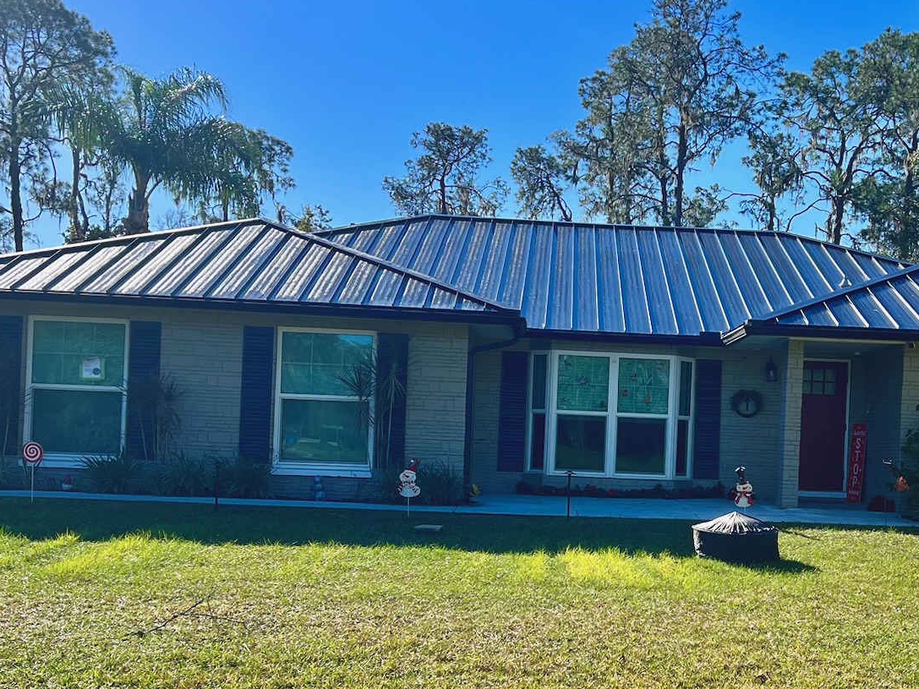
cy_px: 444
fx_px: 1301
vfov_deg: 29.5
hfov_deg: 38.5
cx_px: 604
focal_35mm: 49
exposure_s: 1/3356
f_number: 1.5
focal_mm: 5.7
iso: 50
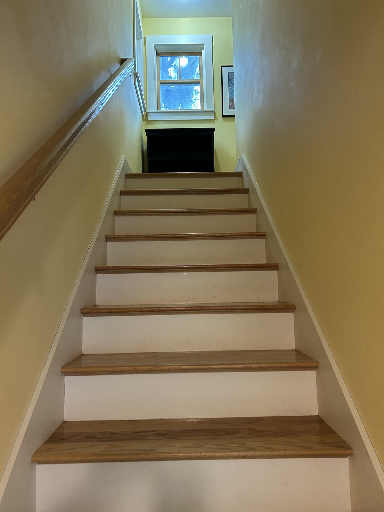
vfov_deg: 67.3
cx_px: 192
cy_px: 256
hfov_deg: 53.1
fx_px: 385
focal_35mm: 26
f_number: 1.5
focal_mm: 5.7
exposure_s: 1/60
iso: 320
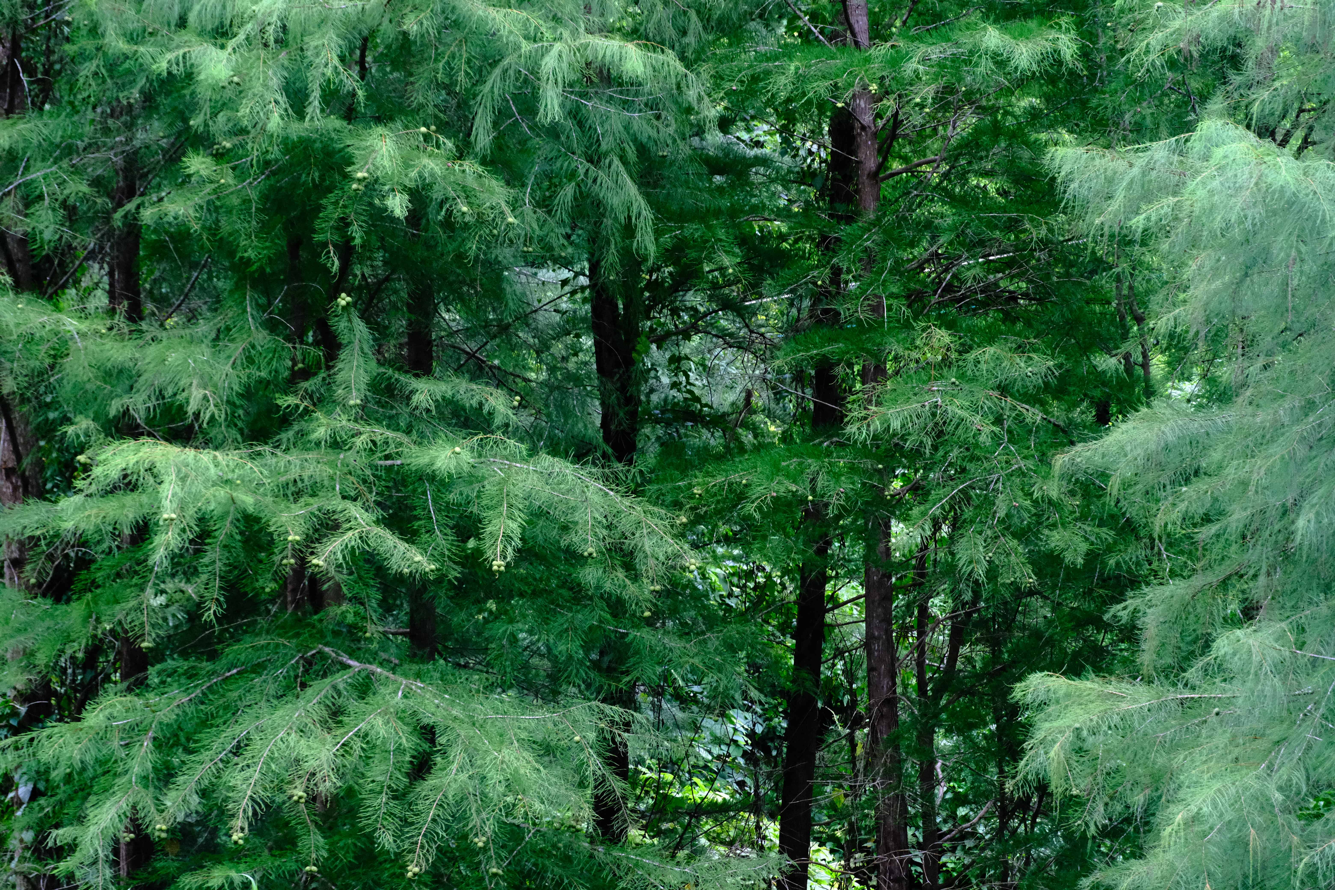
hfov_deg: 14.7
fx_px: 5191
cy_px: 445
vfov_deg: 9.8
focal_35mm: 140
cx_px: 668
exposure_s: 1/1250
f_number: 7.1
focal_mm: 93.2
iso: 8000
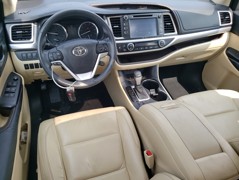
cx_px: 120
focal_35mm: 26
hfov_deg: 67.3
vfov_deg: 53.1
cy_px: 90
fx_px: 180
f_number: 1.5
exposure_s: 1/303
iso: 50
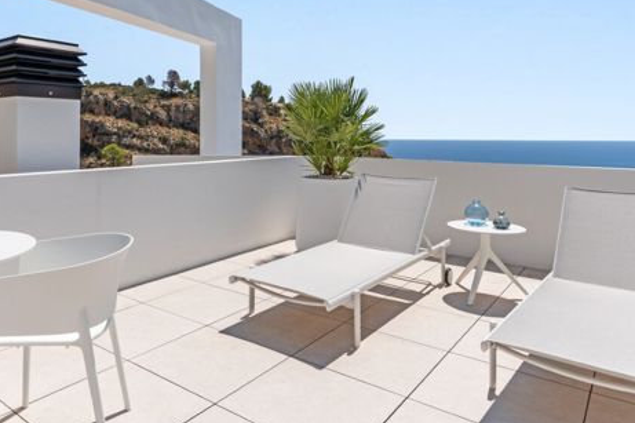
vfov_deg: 48.5
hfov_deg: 67.7
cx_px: 217
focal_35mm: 26
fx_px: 458
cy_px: 133
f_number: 18
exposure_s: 1/60
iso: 50
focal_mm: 17
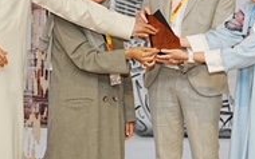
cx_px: 166
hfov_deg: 15.3
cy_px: 31
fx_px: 949
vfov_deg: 9.6
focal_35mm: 136
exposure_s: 1/100
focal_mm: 39.7
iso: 160
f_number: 2.8
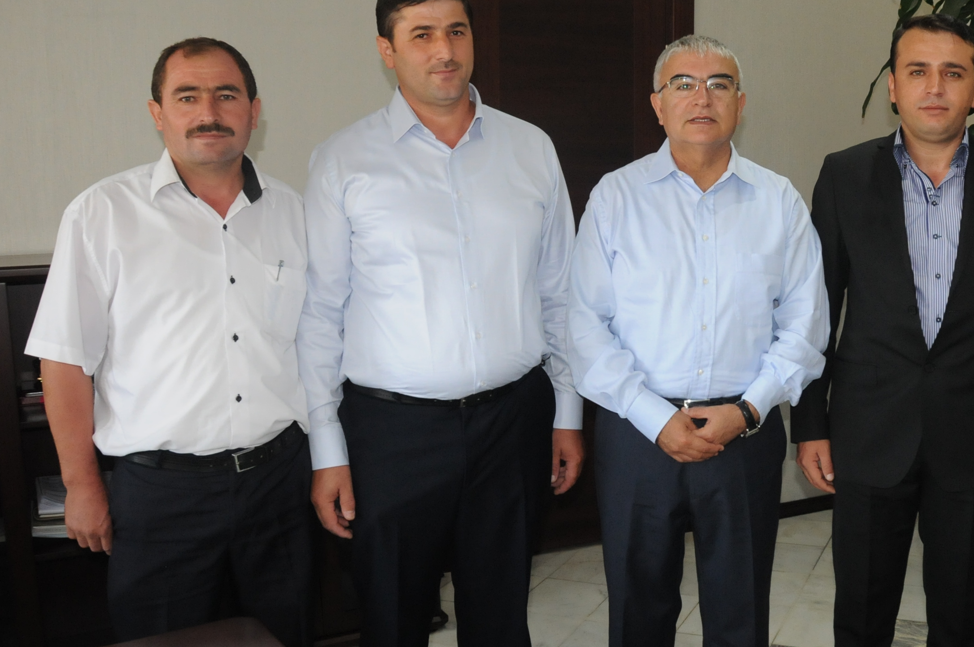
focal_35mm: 40
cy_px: 331
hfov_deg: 47.0
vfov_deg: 33.3
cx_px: 711
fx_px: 1081
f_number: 5.6
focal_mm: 18
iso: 1250
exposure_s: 1/60
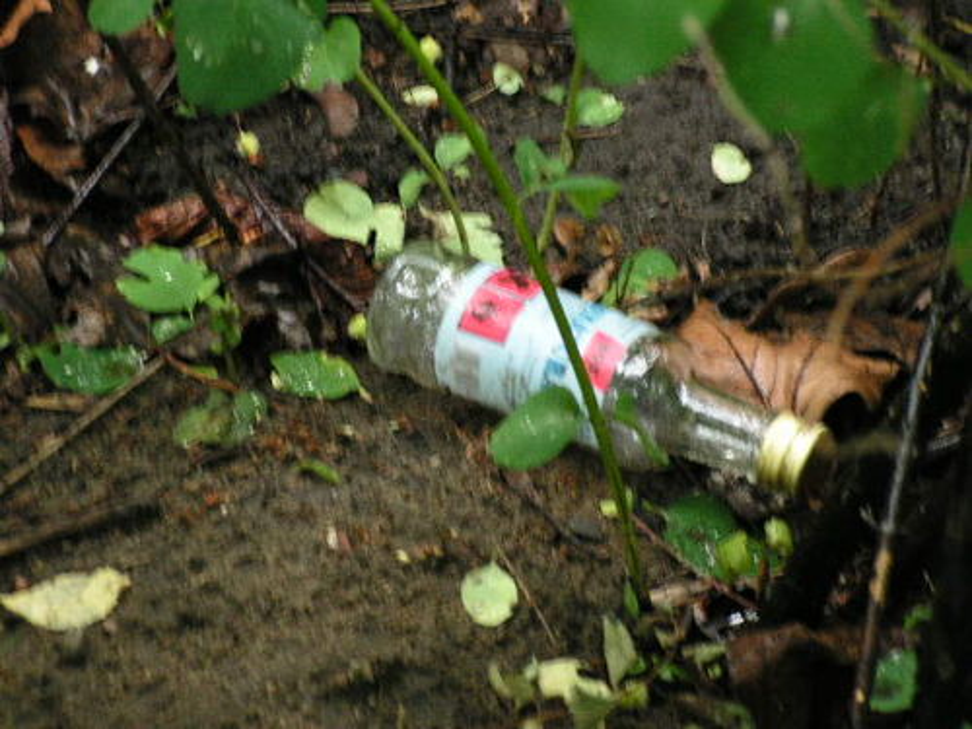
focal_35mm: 151
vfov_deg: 9.8
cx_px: 486
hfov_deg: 13.1
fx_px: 4240
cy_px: 364
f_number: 3.4
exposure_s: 1/10
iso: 200
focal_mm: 25.2
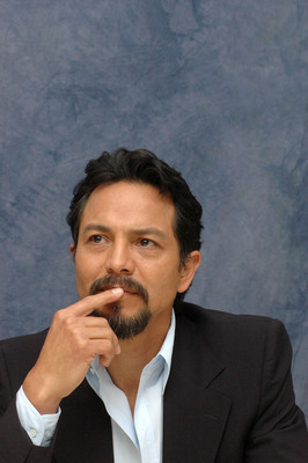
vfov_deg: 17.1
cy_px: 232
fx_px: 1543
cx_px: 154
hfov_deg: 11.4
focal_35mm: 120
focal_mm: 80
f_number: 7.1
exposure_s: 1/1000
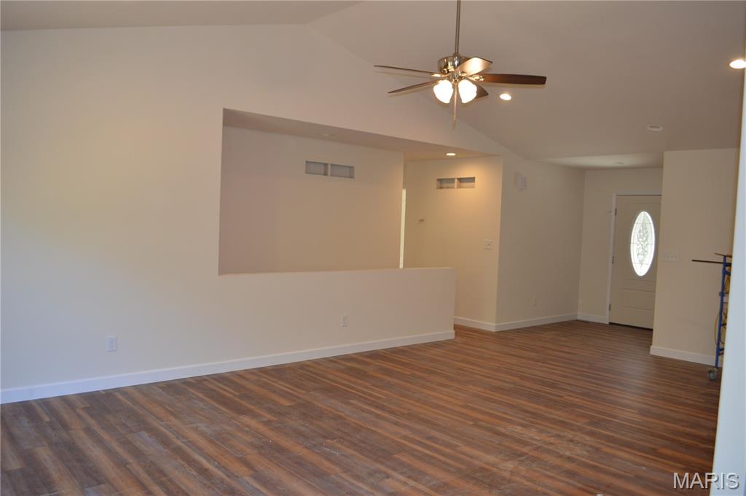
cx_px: 373
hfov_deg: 67.4
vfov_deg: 47.8
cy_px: 248
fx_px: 559
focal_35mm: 27
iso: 400
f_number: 4.5
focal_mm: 18
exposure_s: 1/80
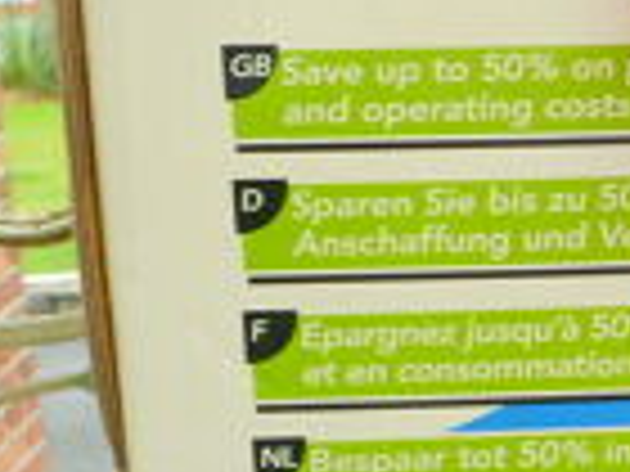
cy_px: 247
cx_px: 832
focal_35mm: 86
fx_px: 1565
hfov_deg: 20.6
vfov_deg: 17.2
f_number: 3.7
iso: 80
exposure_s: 1/40
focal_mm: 4.5
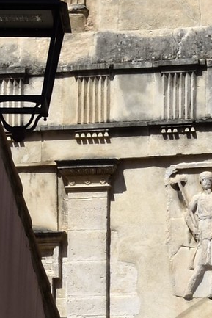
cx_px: 358
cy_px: 563
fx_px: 2692
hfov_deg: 4.5
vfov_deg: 6.6
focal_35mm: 305
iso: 200
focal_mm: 55
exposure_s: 1/250
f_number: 16
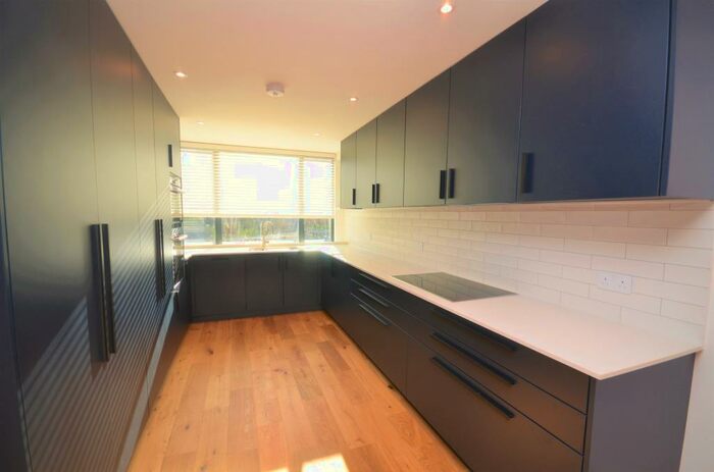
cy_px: 236
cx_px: 357
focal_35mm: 15
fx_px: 297
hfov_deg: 100.5
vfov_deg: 77.0
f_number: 5.6
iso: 200
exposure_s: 1/125
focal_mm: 10
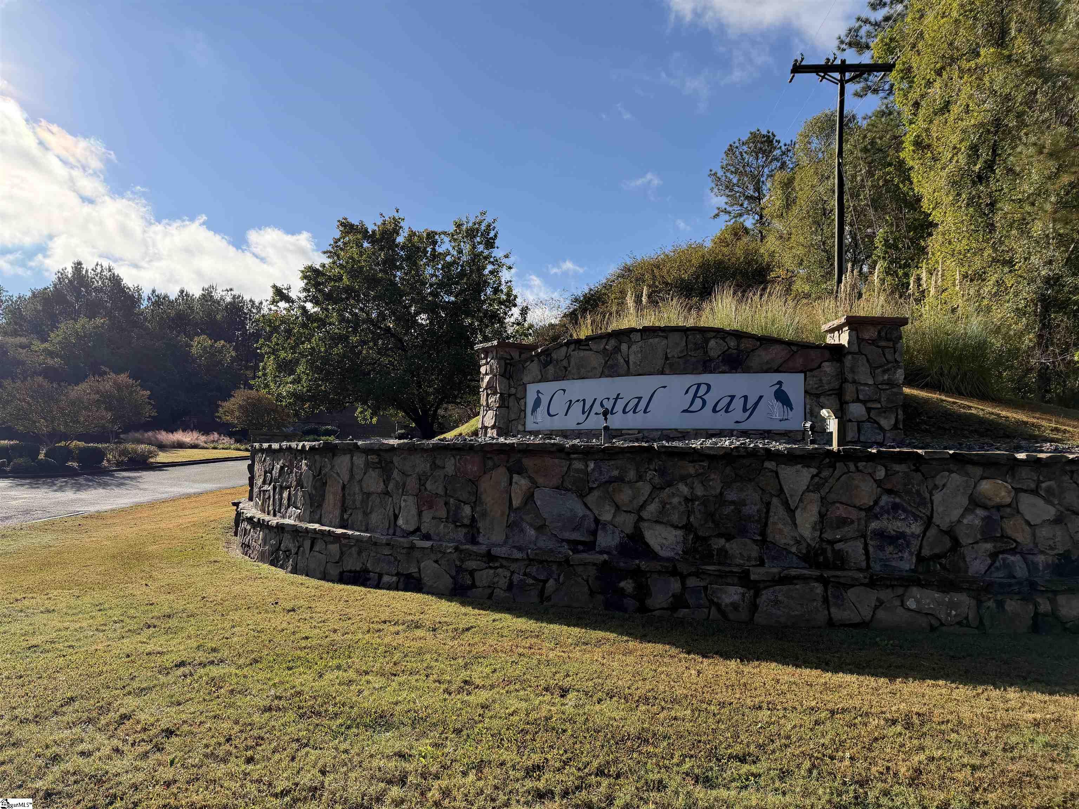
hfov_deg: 71.6
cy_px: 404
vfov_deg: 56.8
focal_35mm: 24
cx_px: 540
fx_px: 748
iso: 100
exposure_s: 1/4673
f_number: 1.78
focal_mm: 6.76
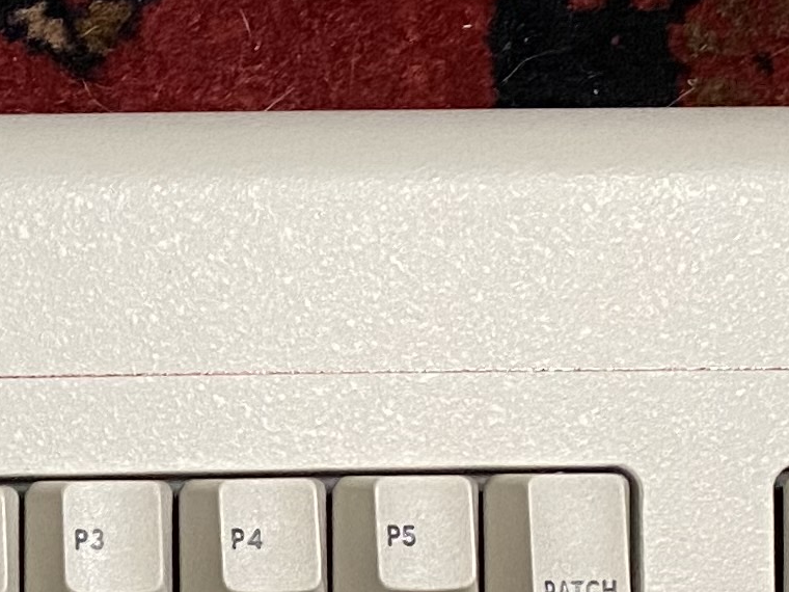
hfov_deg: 12.9
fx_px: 3145
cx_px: -637
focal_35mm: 138
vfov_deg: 10.4
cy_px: 867
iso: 320
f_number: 1.8
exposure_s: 1/40
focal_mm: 4.25
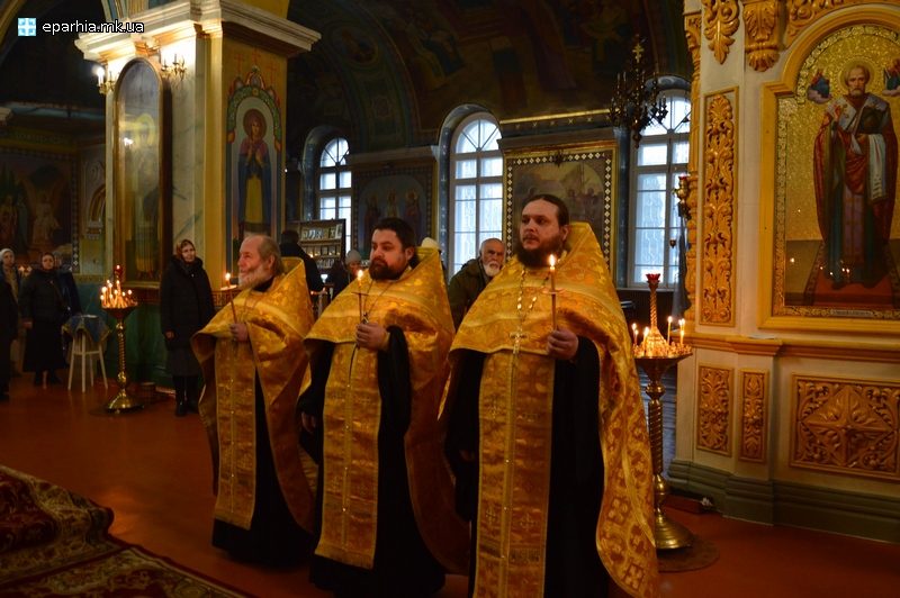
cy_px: 299
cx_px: 450
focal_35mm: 27
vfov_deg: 47.9
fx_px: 674
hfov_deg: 67.4
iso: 800
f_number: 3.5
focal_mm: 18
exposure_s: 1/20
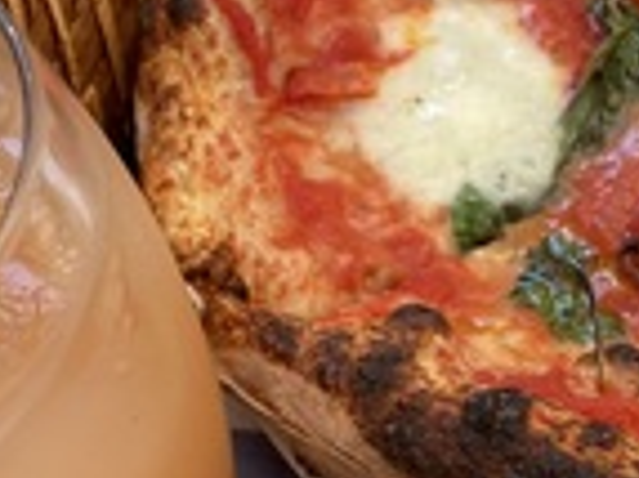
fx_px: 1715
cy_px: 270
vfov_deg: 15.9
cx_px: 599
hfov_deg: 20.6
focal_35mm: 93
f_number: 1.8
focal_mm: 4.25
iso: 32
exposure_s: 1/165
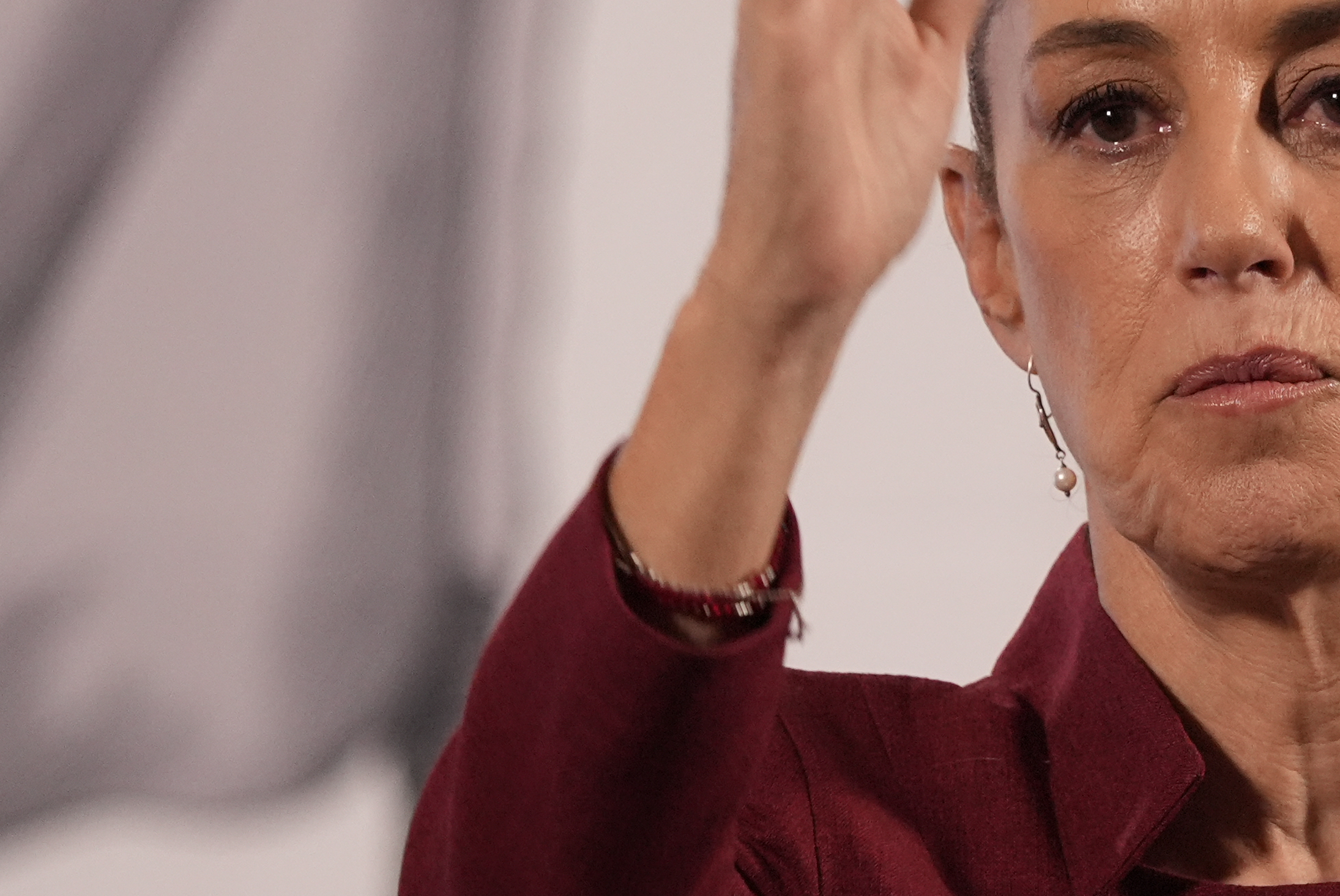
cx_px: 1119
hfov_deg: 1.7
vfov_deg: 1.2
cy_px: 267
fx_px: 44254
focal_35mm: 1188
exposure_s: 1/320
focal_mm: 441
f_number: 6.3
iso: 3200
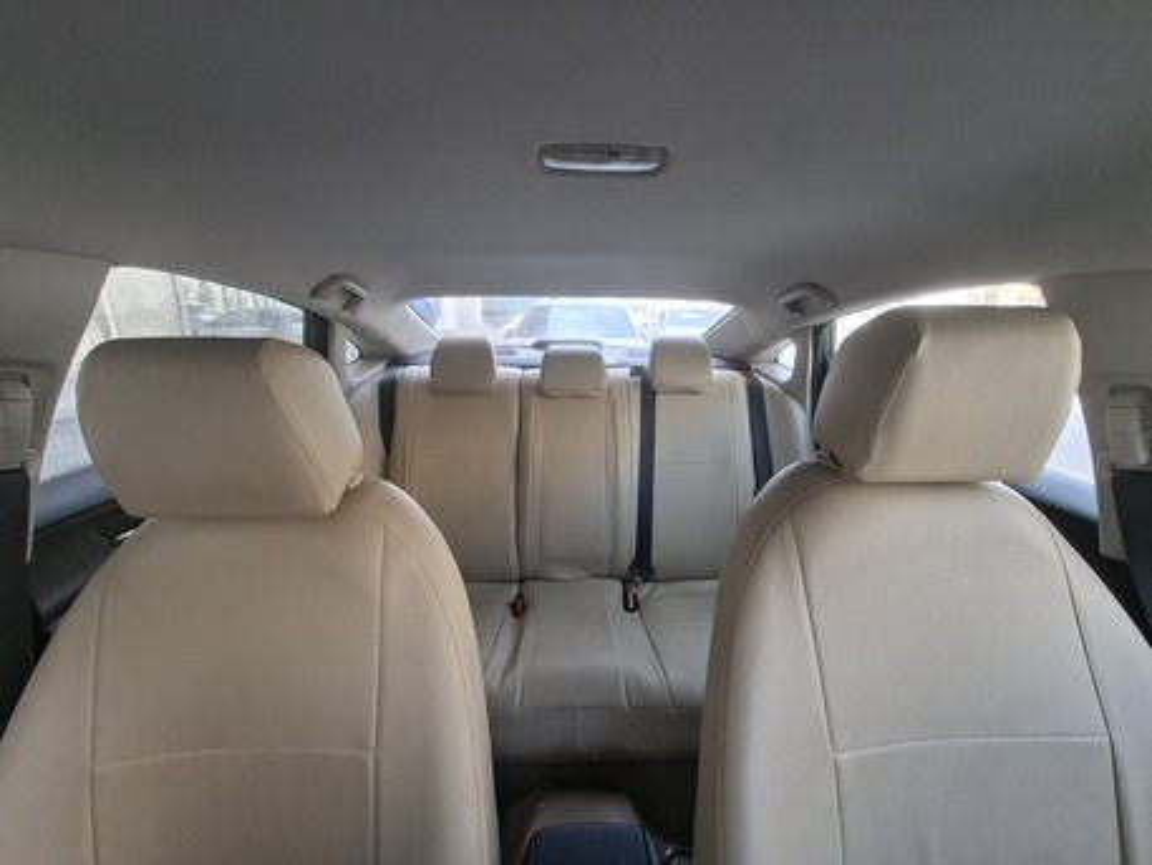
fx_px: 433
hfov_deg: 106.2
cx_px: 576
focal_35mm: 13
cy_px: 432
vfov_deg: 89.9
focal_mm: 1.74
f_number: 2.2
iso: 40
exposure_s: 1/60
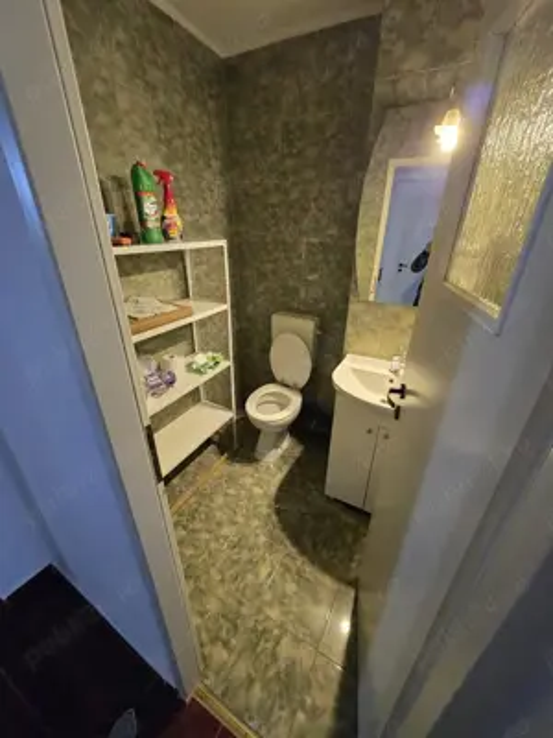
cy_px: 369
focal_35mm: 13
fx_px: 277
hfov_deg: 89.9
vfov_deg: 106.2
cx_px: 276
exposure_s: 1/50
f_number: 2.2
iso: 800
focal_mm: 1.7
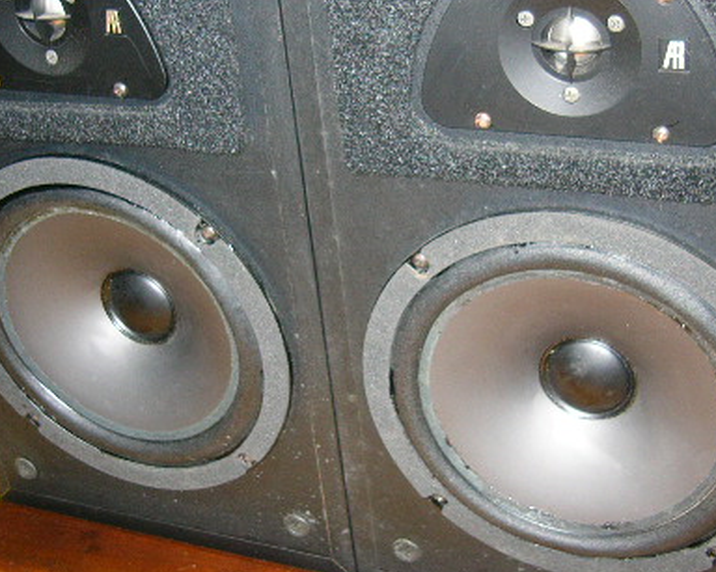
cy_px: 252
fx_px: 1208
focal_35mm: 57
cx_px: 382
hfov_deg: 33.0
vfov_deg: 26.6
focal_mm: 5.8
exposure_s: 1/60
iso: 100
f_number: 2.8
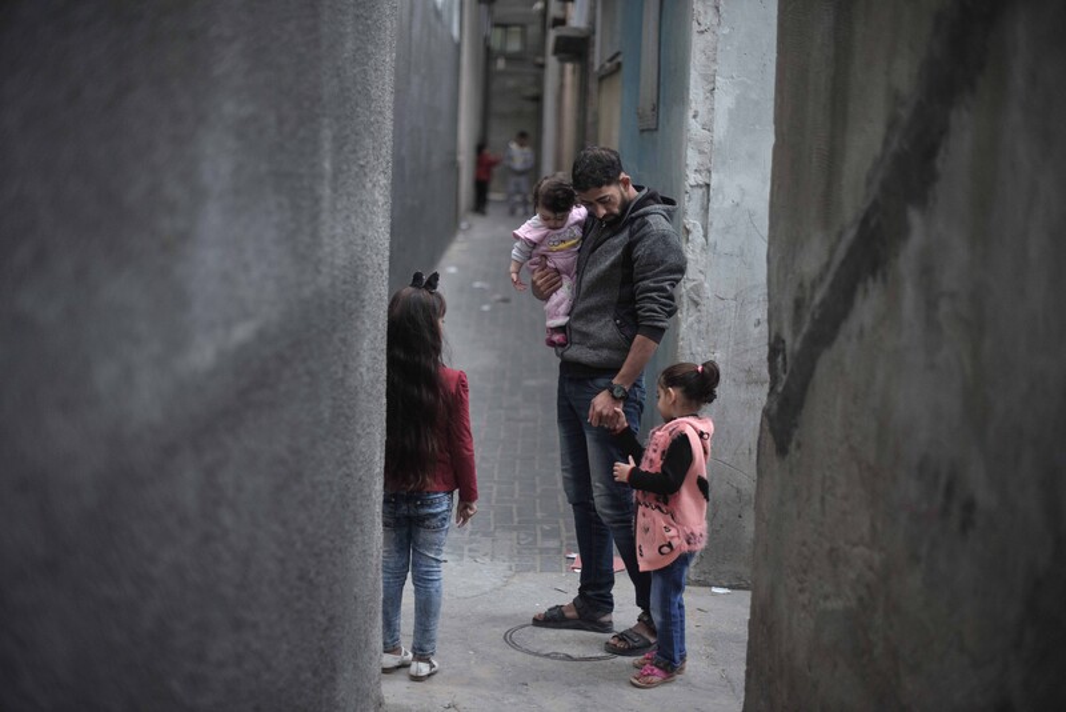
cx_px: 533
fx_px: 1481
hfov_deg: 39.6
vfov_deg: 27.0
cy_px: 356
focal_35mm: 50
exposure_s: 1/320
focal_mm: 50
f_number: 1.4
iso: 400
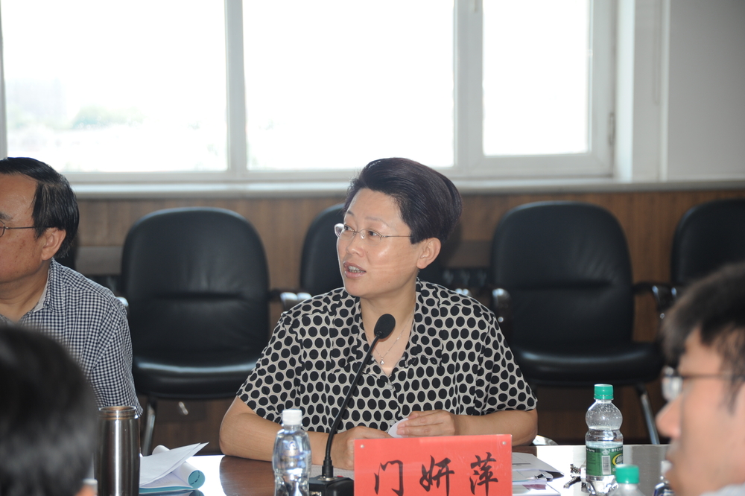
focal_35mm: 120
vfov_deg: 11.4
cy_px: 248
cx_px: 372
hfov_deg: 17.1
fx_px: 2482
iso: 500
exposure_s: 1/160
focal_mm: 120
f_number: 5.6
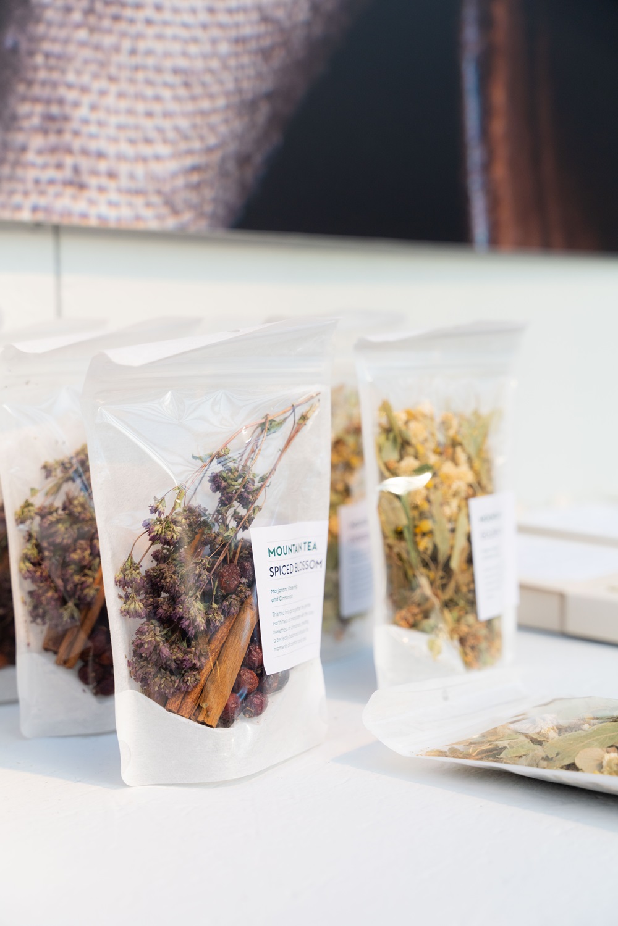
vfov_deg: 37.5
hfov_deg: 25.5
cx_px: 309
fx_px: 1367
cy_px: 463
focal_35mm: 53
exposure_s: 1/250
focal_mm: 53.1
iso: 500
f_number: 4
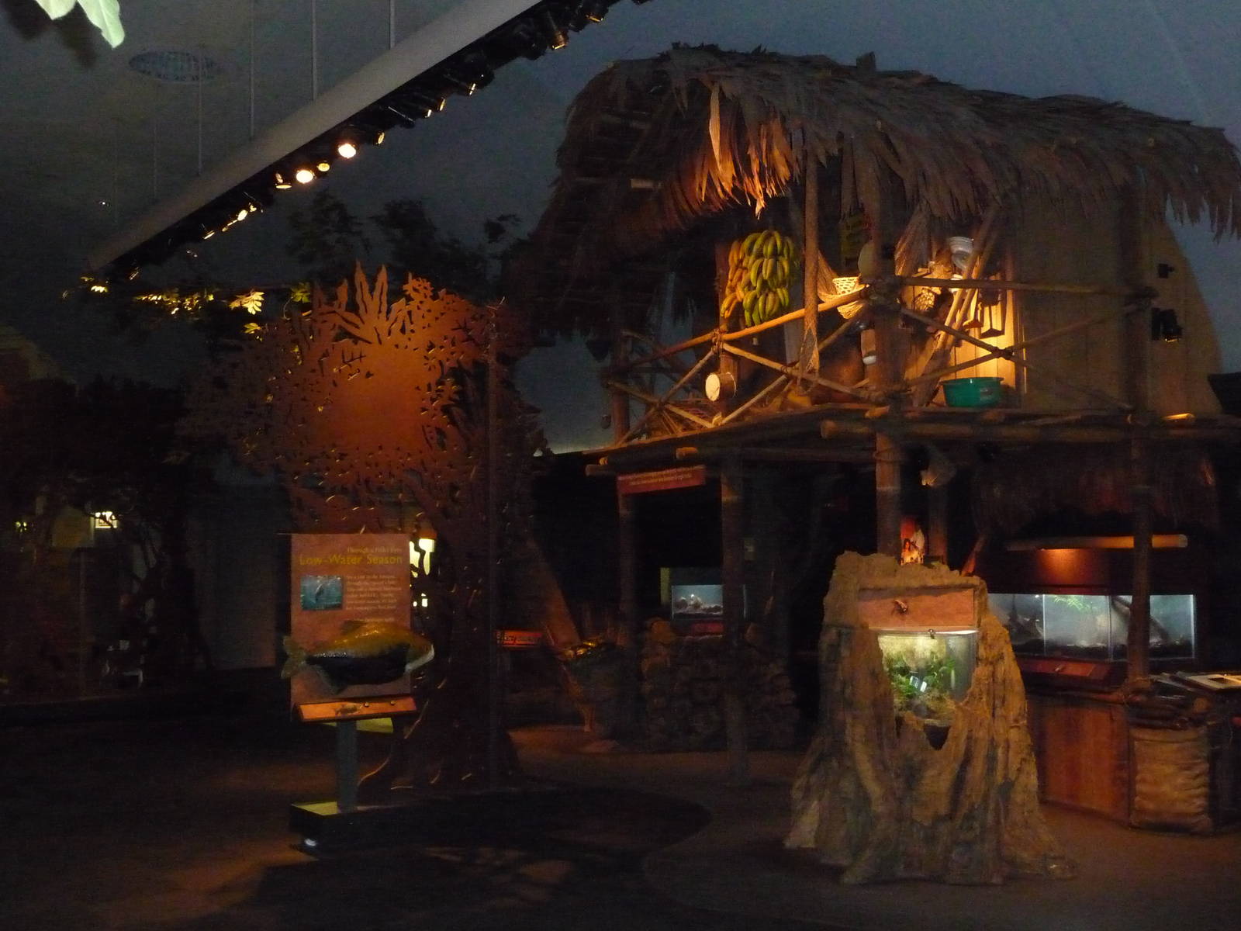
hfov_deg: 46.8
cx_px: 620
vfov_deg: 36.0
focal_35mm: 40
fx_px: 1434
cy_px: 466
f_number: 3.9
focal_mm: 6.7
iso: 1000
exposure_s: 1/30
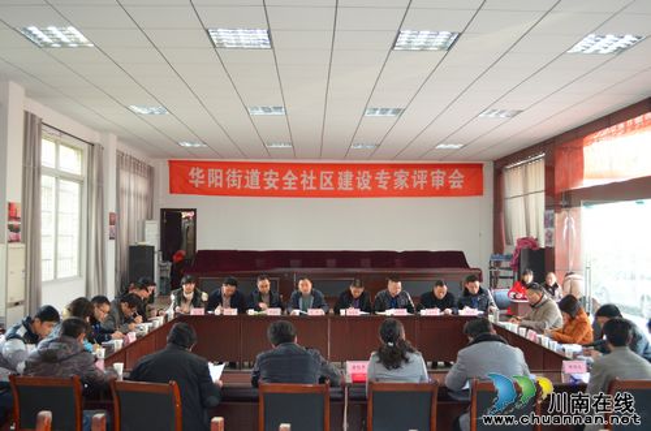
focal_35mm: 36
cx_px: 326
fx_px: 650
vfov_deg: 36.7
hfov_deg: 53.2
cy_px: 216
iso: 1100
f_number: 4
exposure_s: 1/60
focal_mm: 24
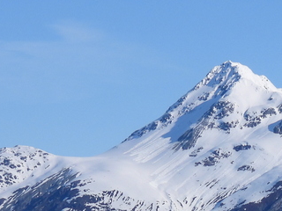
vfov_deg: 4.3
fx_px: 2770
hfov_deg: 5.8
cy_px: 377
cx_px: 410
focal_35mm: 340
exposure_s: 1/1600
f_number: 4.5
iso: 100
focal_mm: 15.2
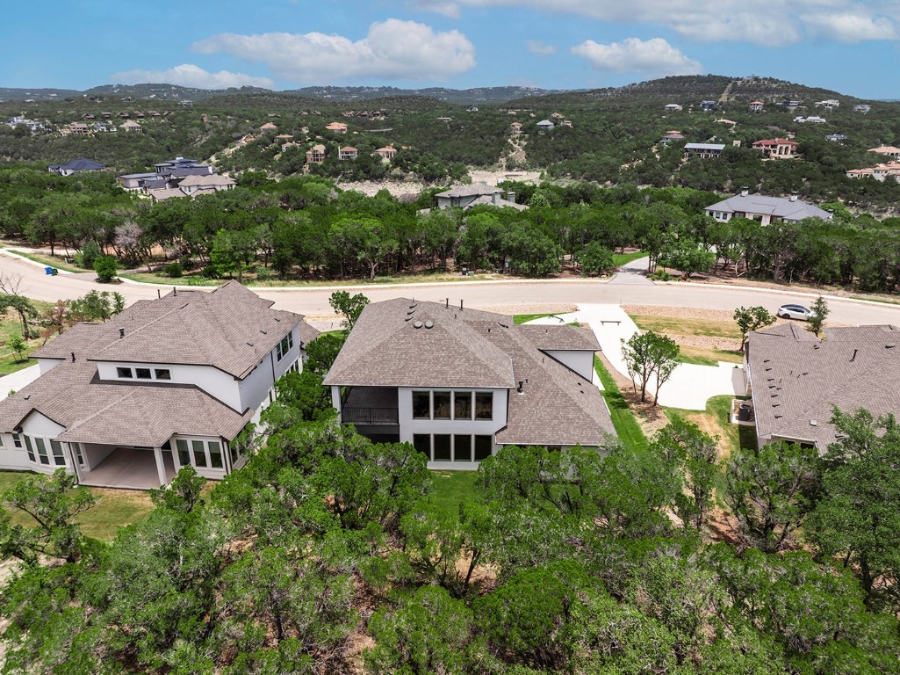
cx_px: 450
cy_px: 338
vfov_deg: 56.8
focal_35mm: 24
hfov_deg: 71.6
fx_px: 624
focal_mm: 12.29
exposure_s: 1/1000
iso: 100
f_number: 6.3
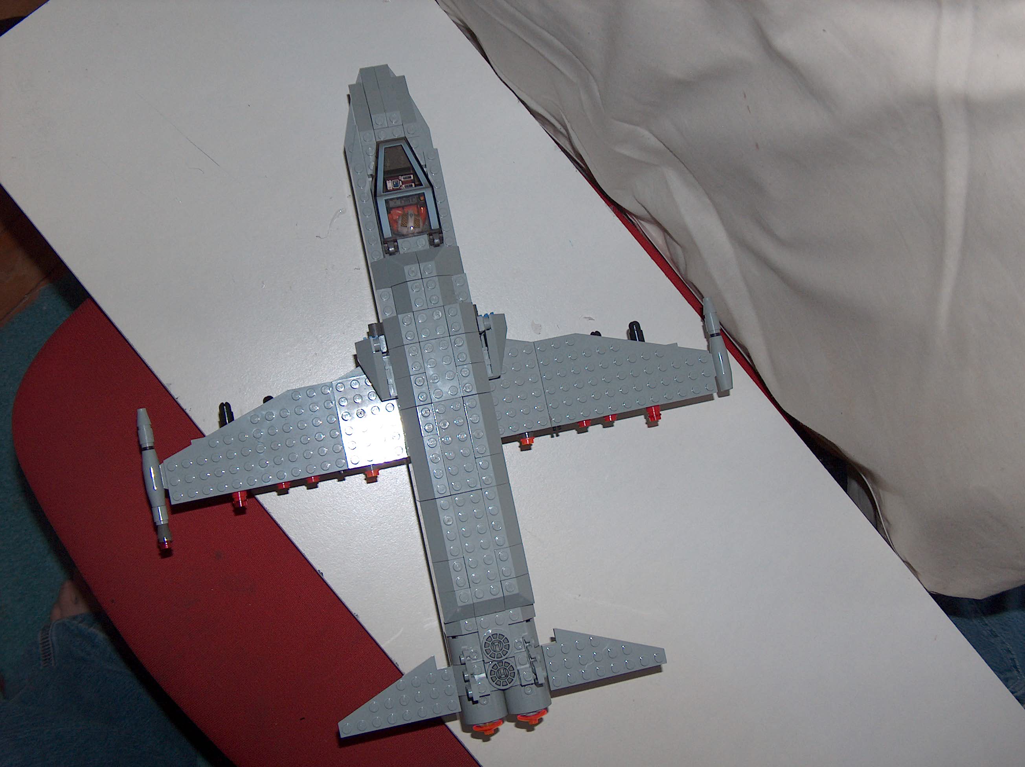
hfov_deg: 43.0
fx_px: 1302
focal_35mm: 44
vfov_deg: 32.8
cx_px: 512
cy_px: 384
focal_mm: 8.96
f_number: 2.8
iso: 100
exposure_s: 1/60
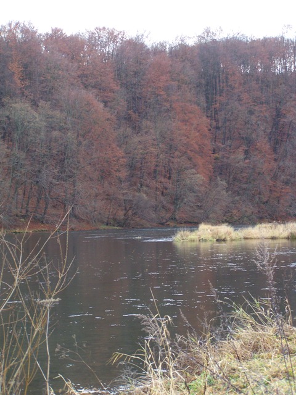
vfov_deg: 23.8
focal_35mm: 82
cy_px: 198
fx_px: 935
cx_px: 148
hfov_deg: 18.0
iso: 160
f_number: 3.2
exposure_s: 1/125
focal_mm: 13.7
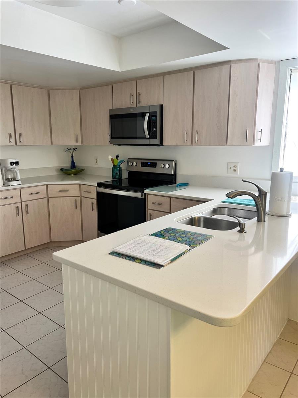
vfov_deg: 67.3
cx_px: 149
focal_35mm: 26
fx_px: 298
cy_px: 199
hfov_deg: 53.1
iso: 100
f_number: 1.5
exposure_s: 1/120
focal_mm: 5.7
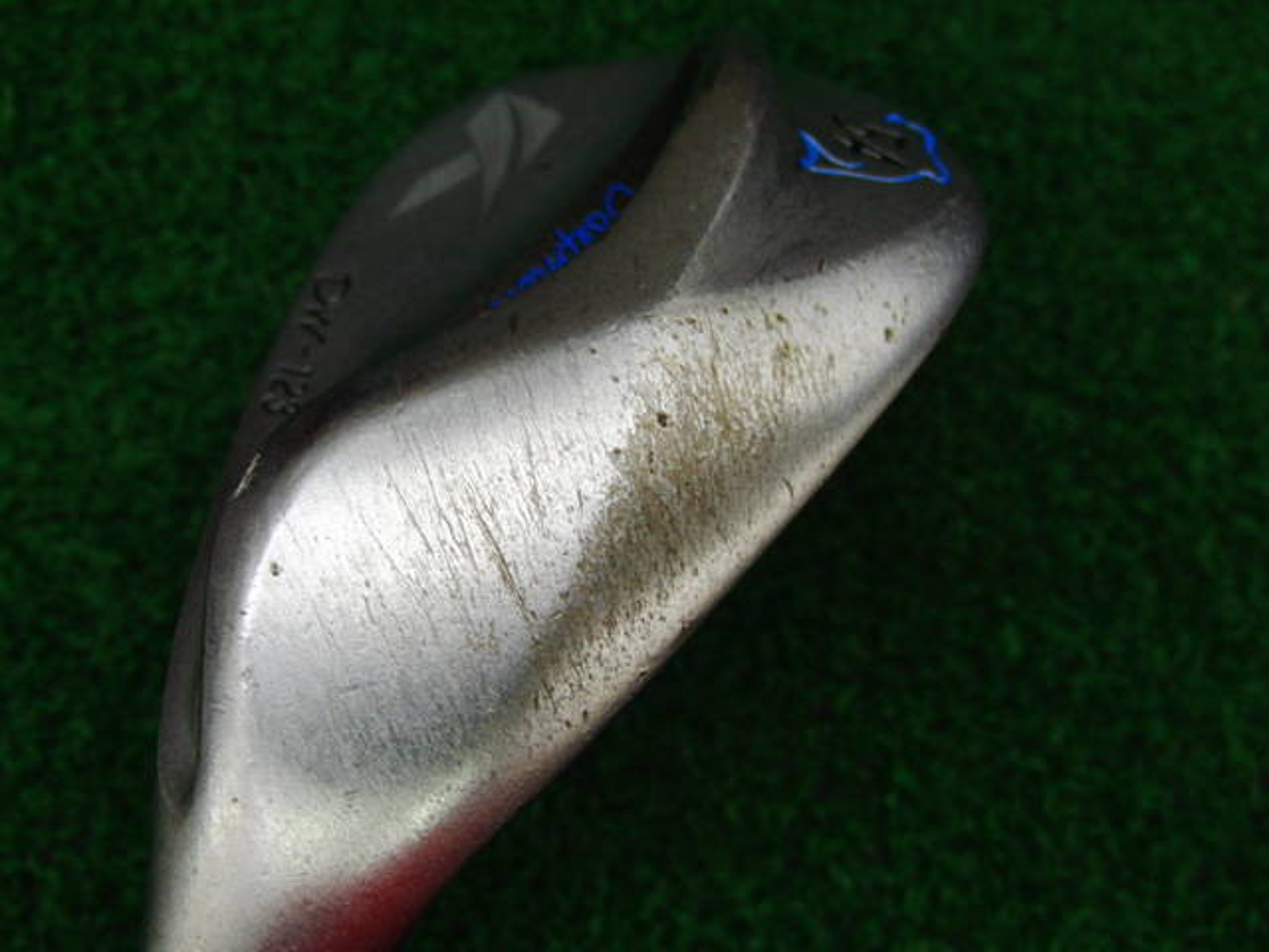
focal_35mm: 37
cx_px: 634
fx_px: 1356
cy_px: 476
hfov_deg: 50.1
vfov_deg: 38.7
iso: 200
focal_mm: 6.42
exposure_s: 1/80
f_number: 3.6
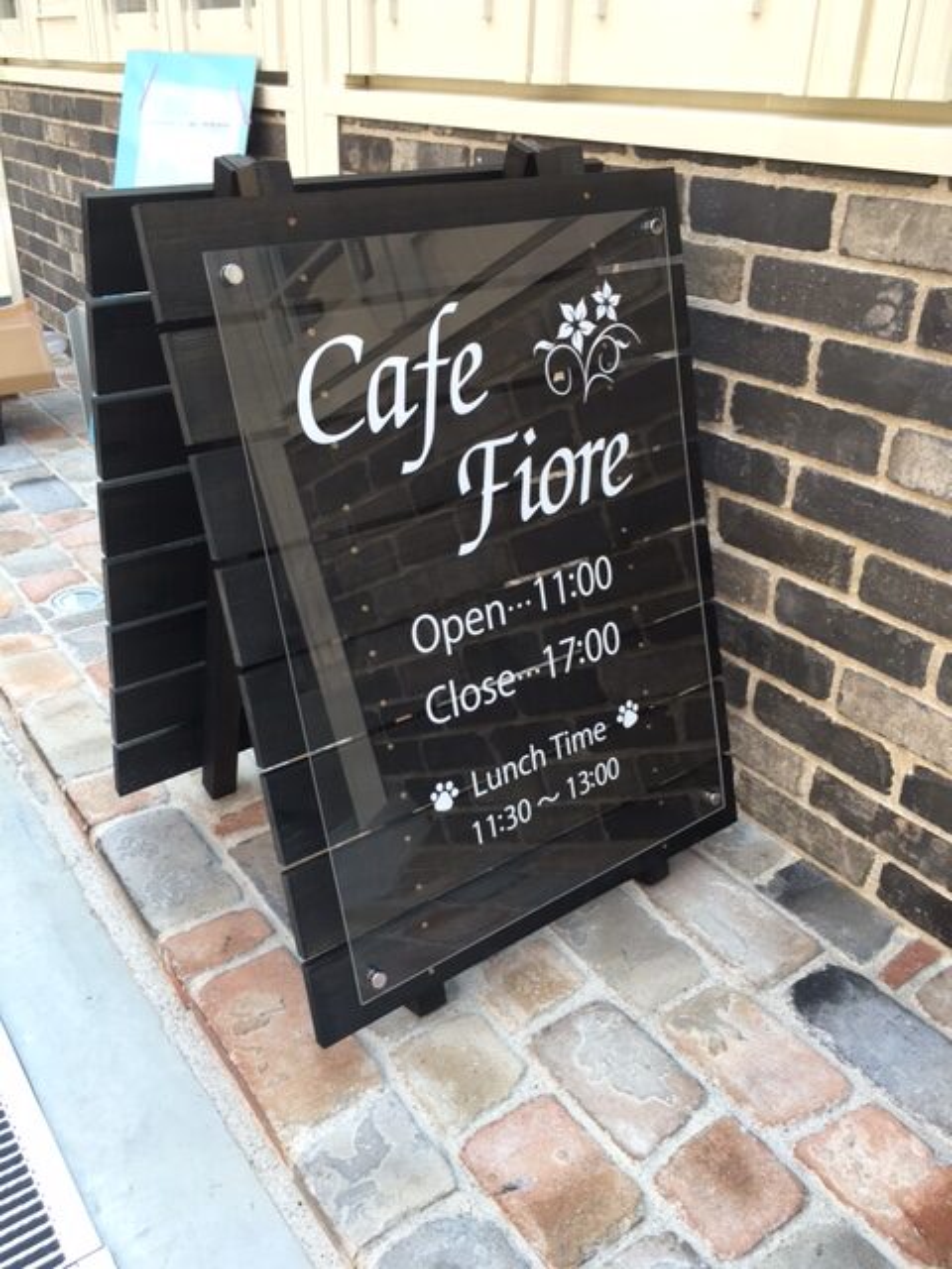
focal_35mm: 29
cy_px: 634
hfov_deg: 48.2
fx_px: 1063
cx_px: 476
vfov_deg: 61.7
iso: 25
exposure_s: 1/131
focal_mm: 4.15
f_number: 2.2
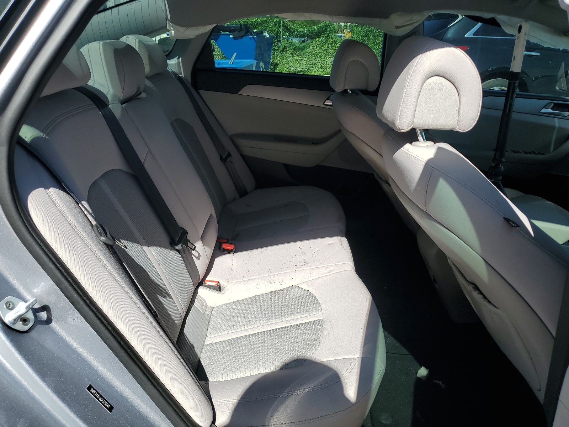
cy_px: 214
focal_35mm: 26
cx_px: 284
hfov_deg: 67.3
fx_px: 427
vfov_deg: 53.1
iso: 50
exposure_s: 1/1667
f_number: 1.5
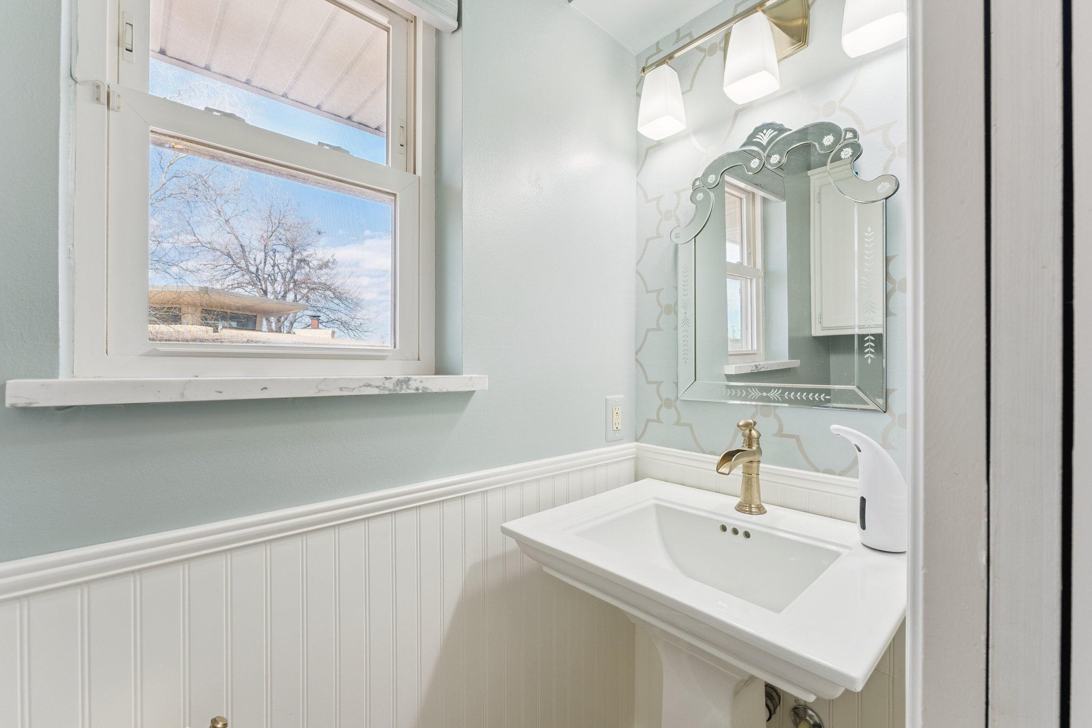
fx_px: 461
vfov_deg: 76.6
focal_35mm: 15
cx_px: 546
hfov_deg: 99.7
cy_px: 364
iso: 200
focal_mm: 15.2
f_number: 10
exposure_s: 1/40
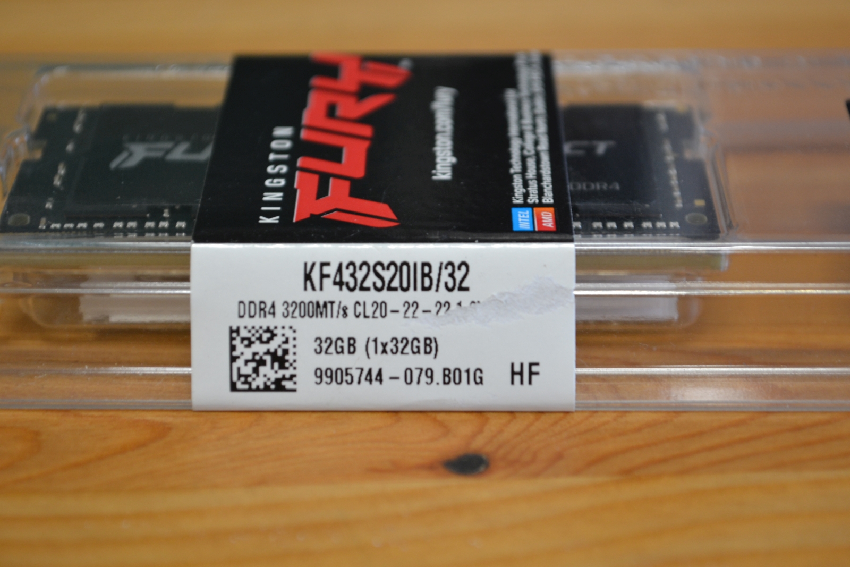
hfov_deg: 24.6
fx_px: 1948
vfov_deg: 16.6
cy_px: 284
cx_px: 425
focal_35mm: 82
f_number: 5.6
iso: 400
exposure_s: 1/15
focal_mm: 55
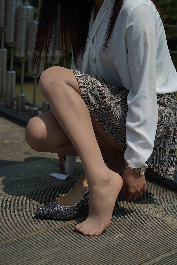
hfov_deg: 27.0
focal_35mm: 50
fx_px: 368
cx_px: 88
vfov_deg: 39.6
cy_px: 132
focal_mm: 50
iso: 100
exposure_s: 1/3200
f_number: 4
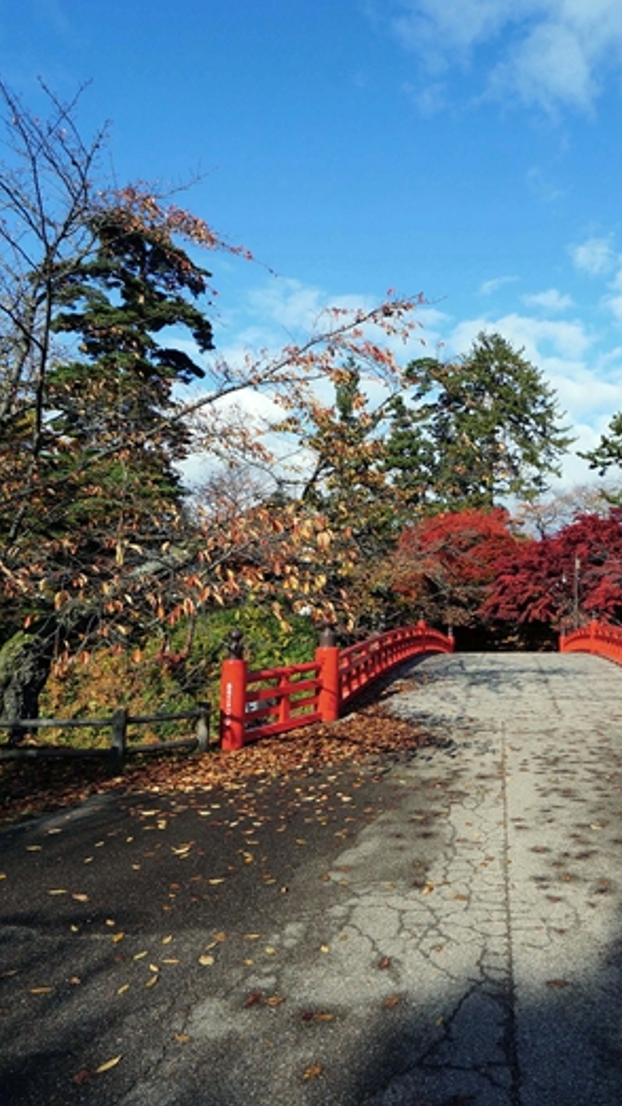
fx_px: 704
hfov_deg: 45.2
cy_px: 546
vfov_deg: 76.3
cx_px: 499
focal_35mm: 24
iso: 100
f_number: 9
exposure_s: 1/160
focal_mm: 10
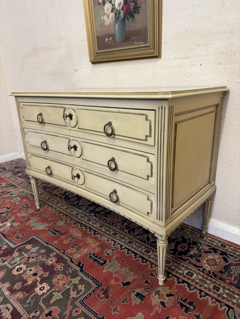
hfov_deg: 56.8
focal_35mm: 24
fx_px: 222
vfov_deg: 71.6
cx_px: 120
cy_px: 160
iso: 125
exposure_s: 1/50
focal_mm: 6.76
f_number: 1.78
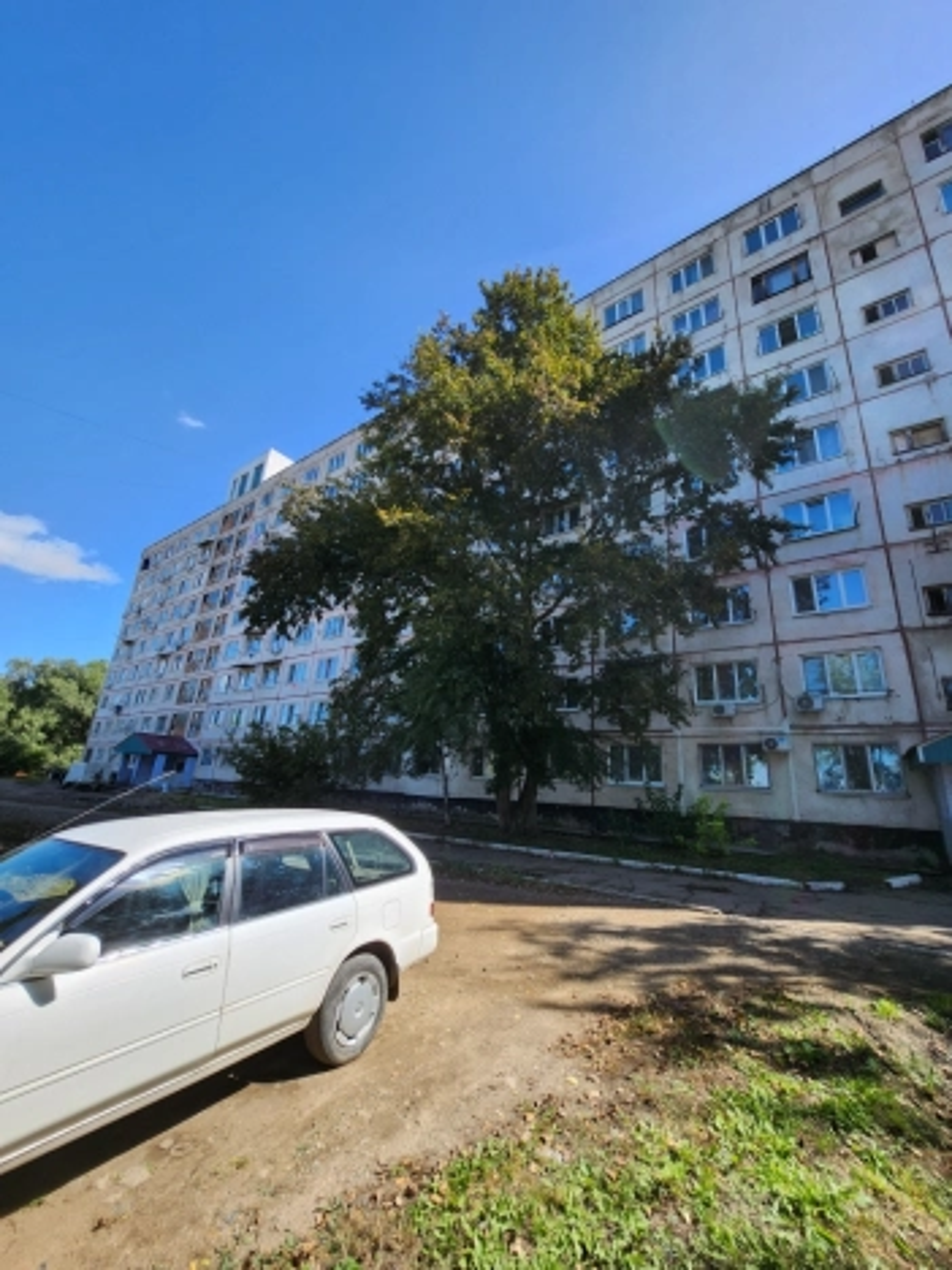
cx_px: 476
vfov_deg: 106.2
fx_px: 477
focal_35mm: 13
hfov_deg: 89.9
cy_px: 635
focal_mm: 1.74
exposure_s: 1/566
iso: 32
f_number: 2.2
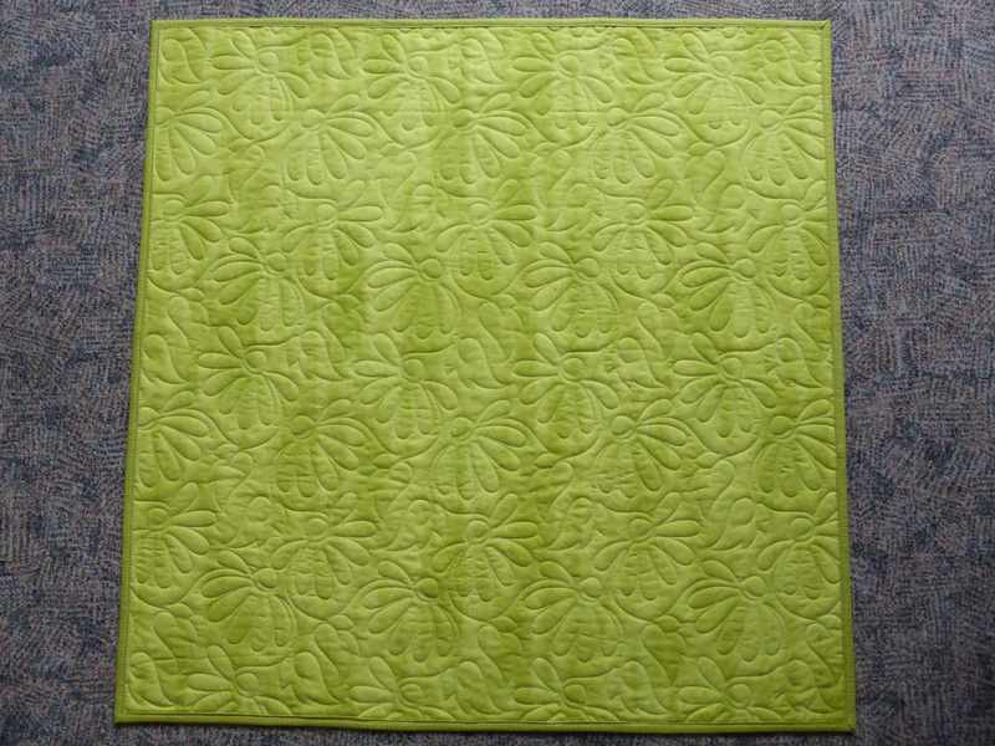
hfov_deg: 69.4
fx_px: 719
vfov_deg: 54.9
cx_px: 498
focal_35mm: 25
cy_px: 373
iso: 400
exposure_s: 1/15
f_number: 3.3
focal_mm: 4.3
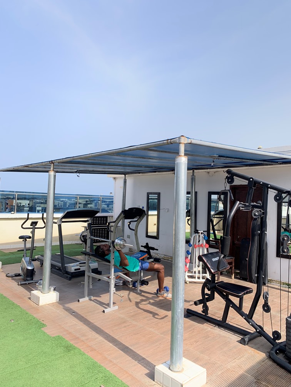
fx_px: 291
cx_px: 146
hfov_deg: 53.1
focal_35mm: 26
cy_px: 194
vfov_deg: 67.3
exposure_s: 1/701
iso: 25
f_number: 1.8
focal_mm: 4.25
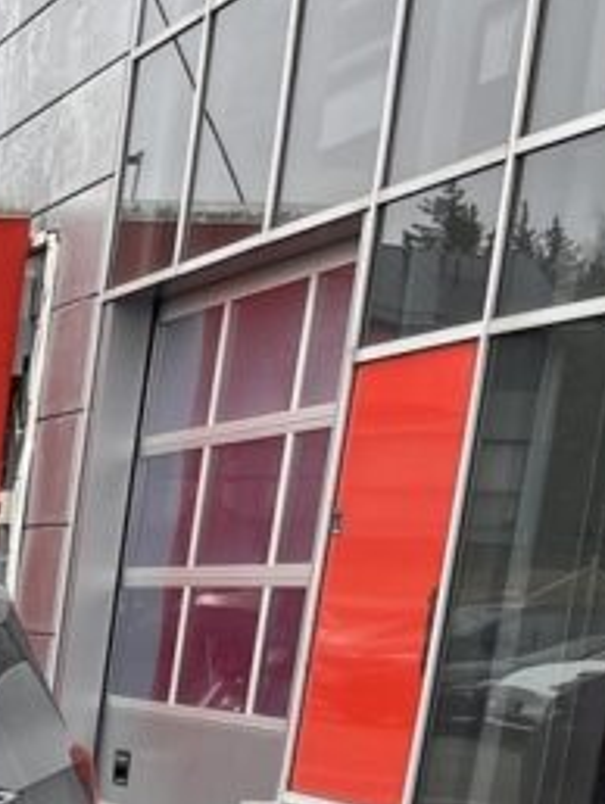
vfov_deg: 17.3
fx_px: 2396
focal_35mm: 103
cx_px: -845
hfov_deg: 11.8
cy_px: 1181
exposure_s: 1/558
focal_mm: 5.1
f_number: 1.6
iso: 50
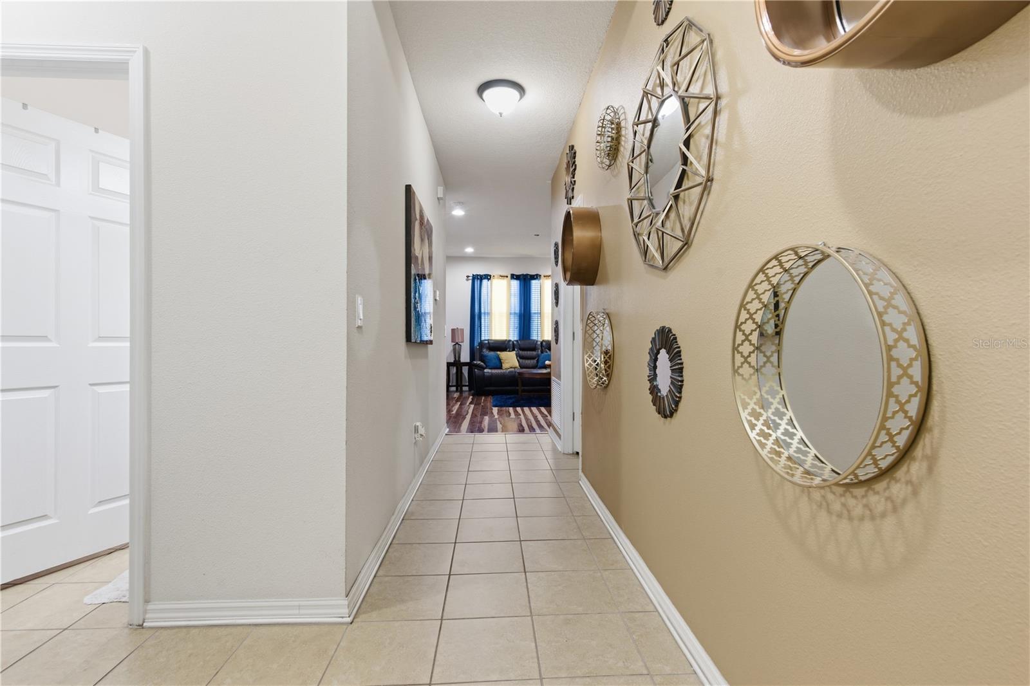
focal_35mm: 16
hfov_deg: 96.7
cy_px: 343
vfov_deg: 73.7
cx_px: 515
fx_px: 458
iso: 125
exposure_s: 1/5
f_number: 9
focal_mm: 16
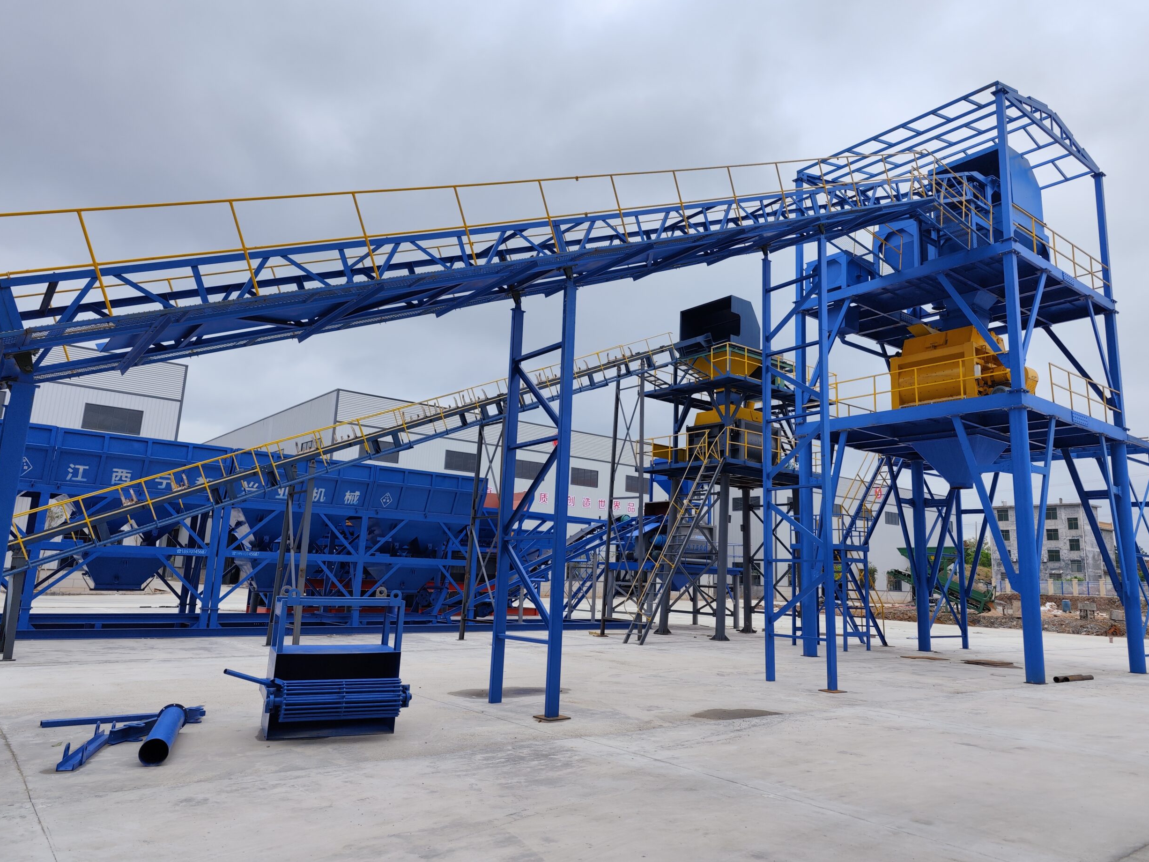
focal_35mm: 24
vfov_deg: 56.8
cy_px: 416
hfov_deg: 71.6
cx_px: 597
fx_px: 797
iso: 50
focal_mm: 8.7
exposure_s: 1/1854
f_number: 1.9
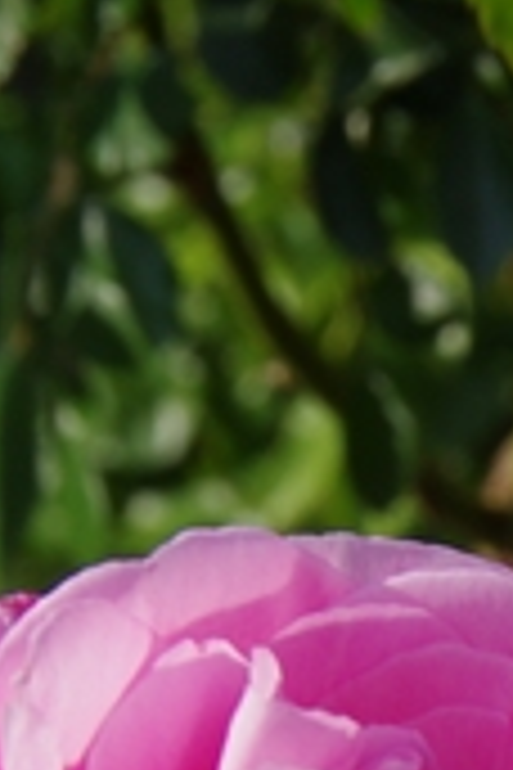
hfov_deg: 4.2
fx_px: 6904
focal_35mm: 323
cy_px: 1342
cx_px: 940
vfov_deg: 6.3
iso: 200
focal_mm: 36
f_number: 13
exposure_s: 1/200
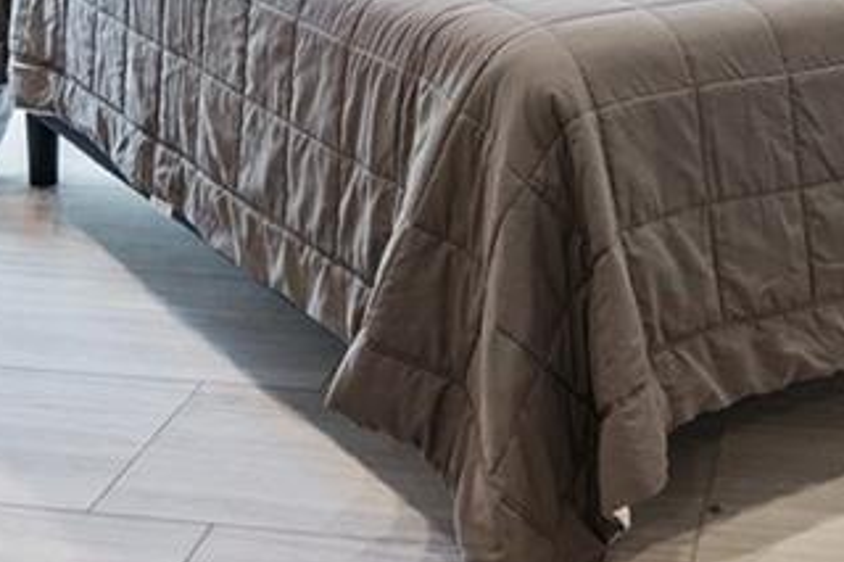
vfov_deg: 16.1
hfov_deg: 26.7
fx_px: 1757
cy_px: -358
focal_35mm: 75
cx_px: 615
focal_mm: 15
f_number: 8
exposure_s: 1/3
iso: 200
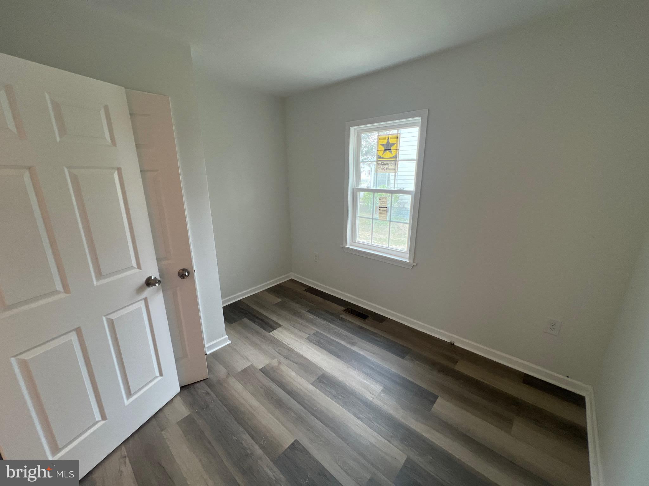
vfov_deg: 89.9
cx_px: 324
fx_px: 244
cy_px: 243
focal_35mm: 13
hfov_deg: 106.2
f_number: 1.8
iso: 125
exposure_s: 1/120
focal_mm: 1.57
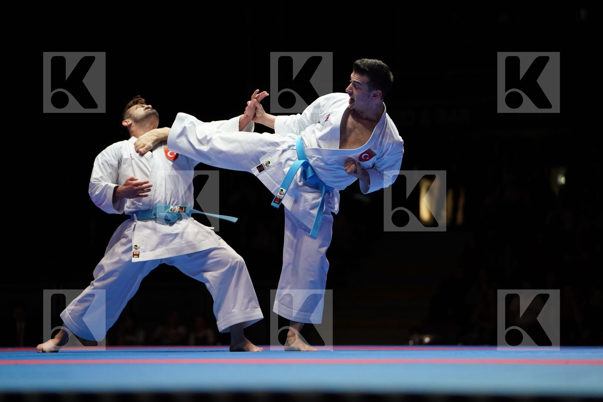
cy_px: 201
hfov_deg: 16.8
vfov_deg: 11.2
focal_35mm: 122
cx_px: 302
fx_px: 2043
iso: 2000
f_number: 2.8
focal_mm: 122
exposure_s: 1/500
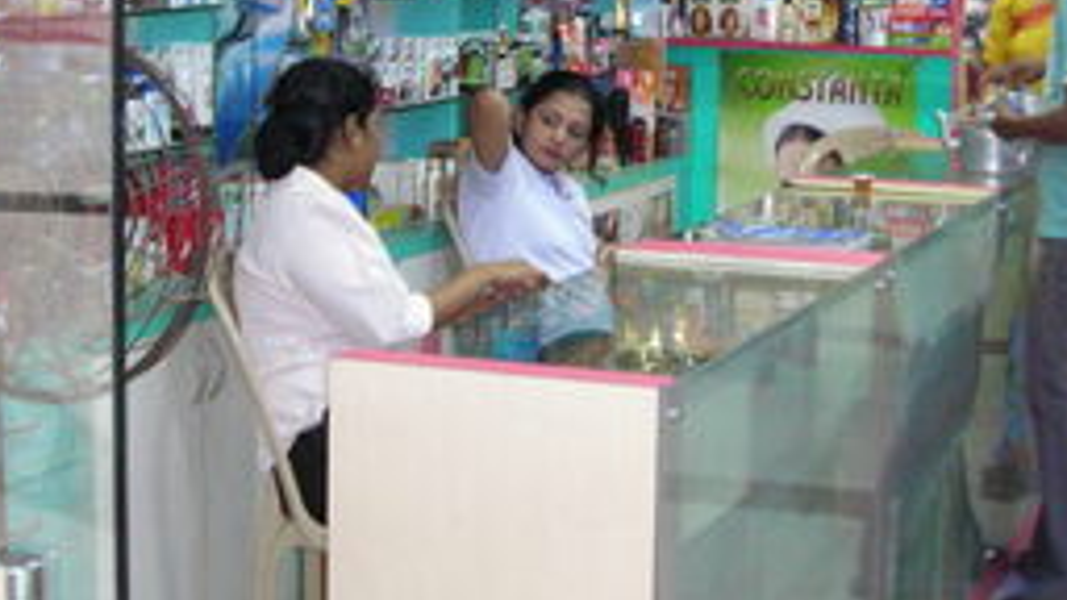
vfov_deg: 14.8
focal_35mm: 81
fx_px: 2292
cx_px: 650
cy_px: 85
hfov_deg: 26.1
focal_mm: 6.3
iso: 200
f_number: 3.2
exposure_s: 1/17.2
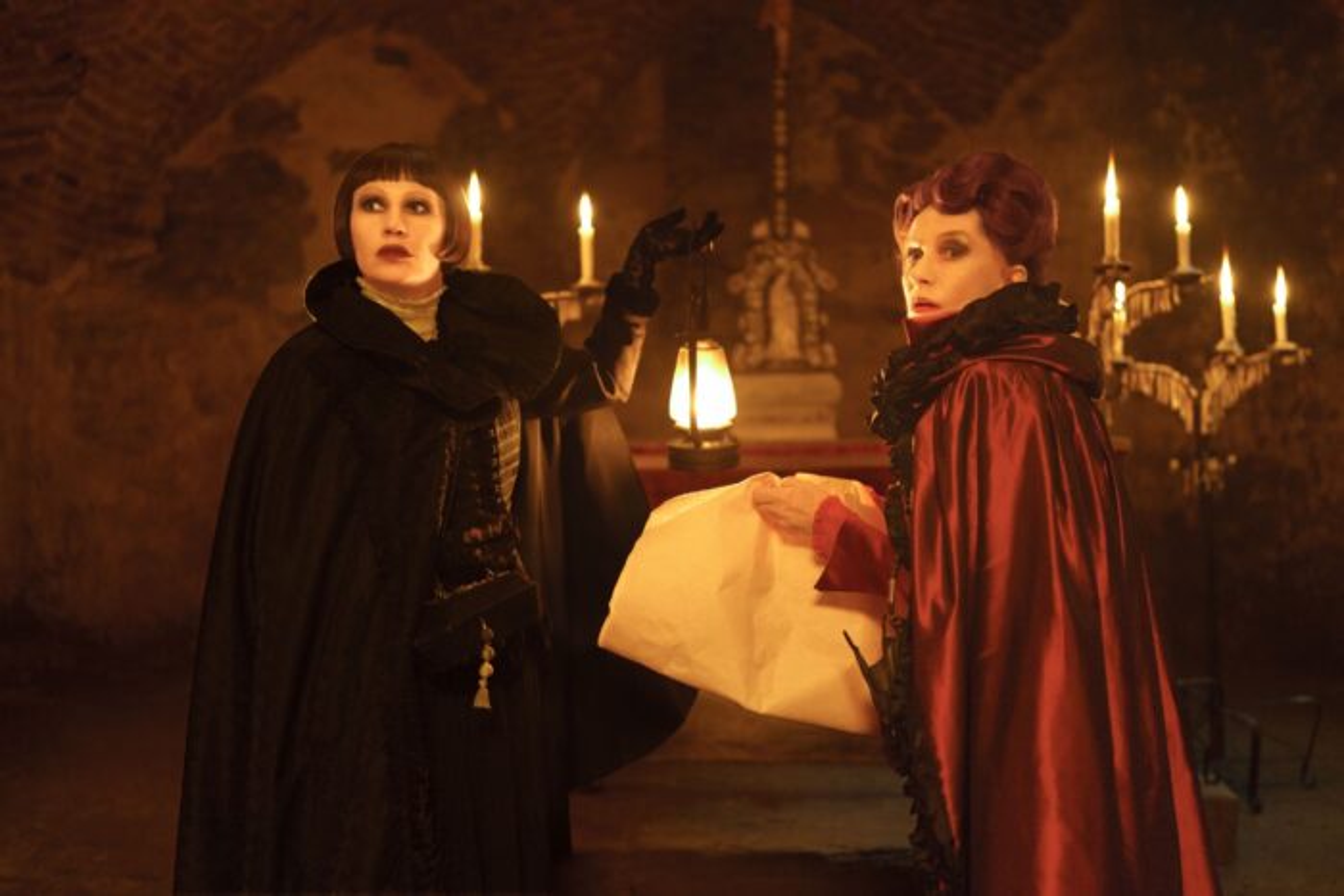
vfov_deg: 37.9
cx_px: 672
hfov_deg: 54.4
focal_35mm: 35
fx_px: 1307
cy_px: 448
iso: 5000
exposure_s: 1/160
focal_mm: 35
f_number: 1.4
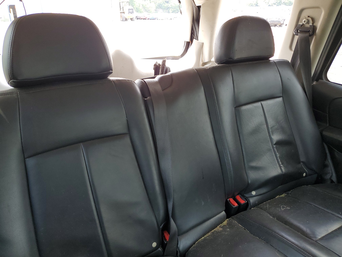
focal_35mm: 26
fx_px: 257
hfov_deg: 67.3
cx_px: 171
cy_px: 128
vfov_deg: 53.1
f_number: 1.5
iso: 53
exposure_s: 1/100
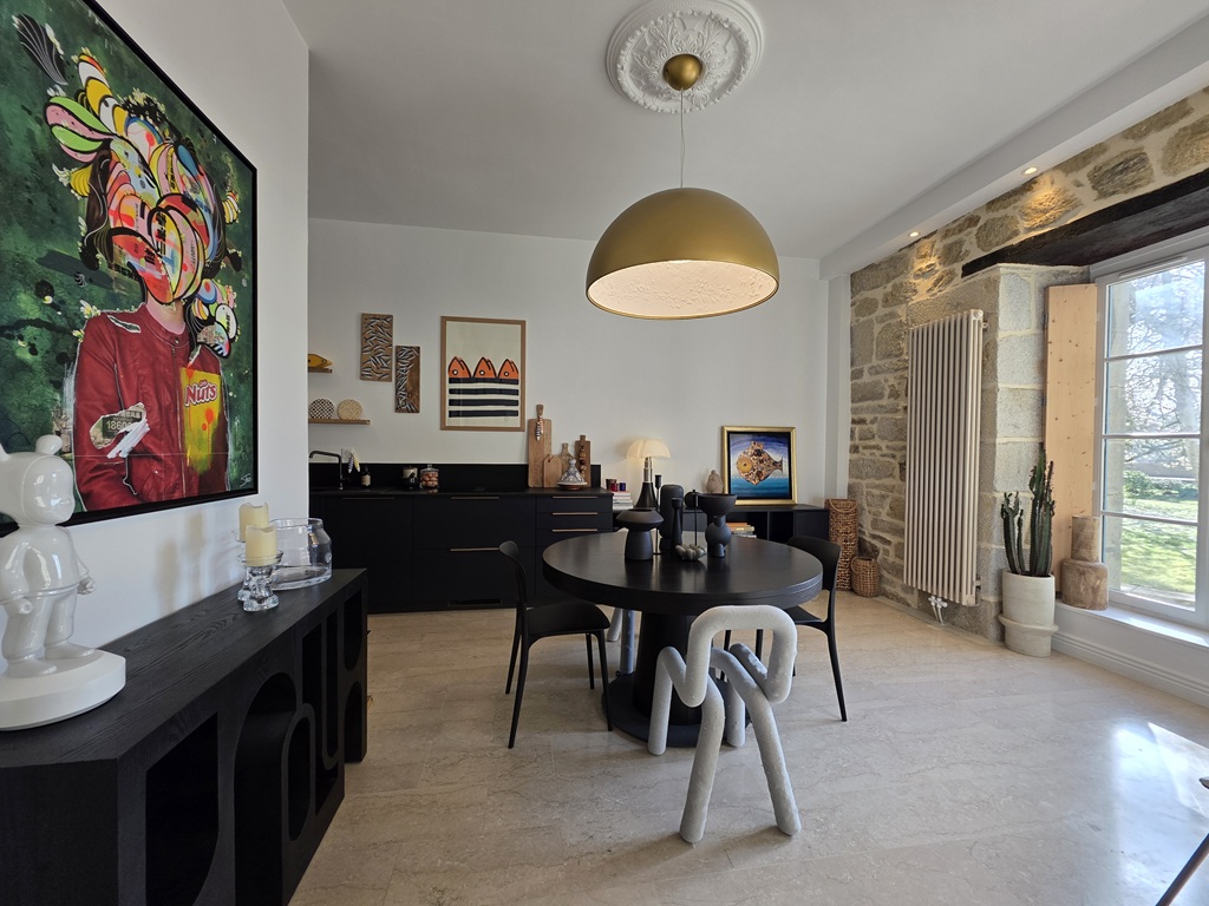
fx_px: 454
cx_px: 604
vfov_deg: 89.9
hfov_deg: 106.2
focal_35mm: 13
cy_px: 453
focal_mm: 2.2
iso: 40
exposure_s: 1/100
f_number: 1.9
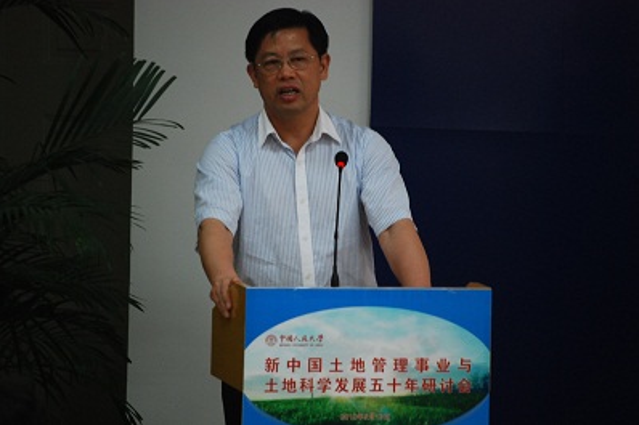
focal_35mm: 287
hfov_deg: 7.2
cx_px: 320
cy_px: 213
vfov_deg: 4.8
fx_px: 5092
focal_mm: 190
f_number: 5.6
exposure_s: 1/20
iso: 800
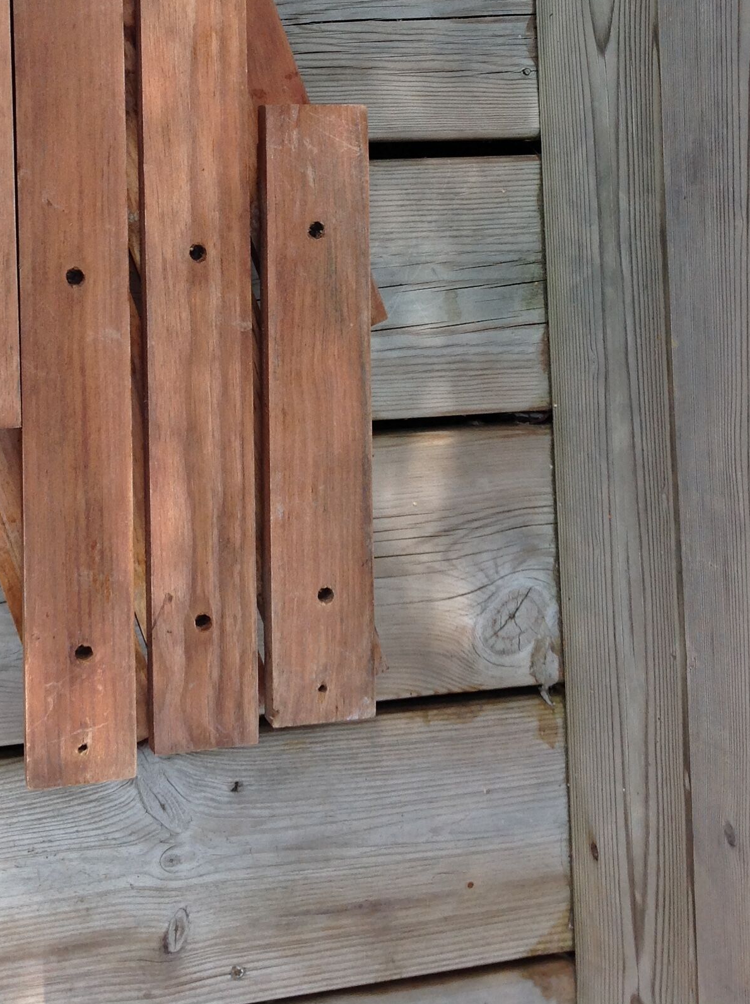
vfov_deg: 32.8
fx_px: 1651
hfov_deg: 25.4
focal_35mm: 57
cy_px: 189
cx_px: 235
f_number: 2.4
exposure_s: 1/387
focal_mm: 4.28
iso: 50
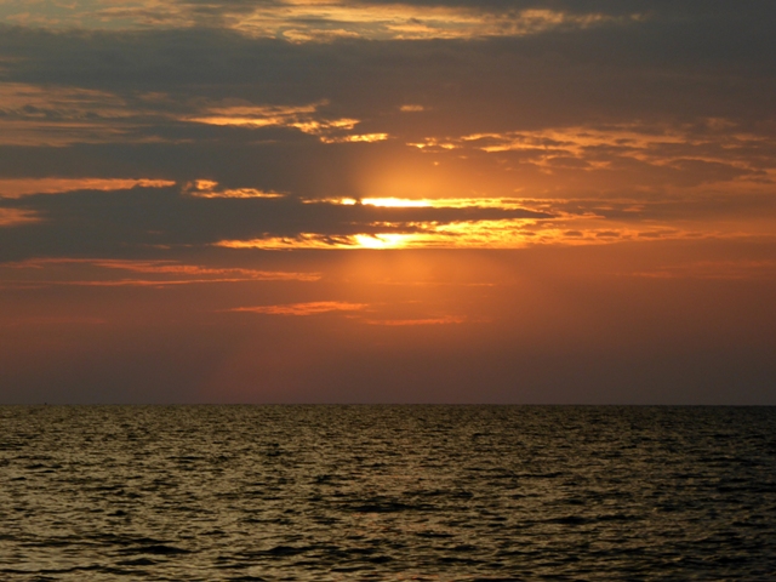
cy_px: 291
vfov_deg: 8.0
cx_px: 388
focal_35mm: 185
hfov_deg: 10.7
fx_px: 4147
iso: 100
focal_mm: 33.2
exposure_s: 1/125
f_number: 5.6
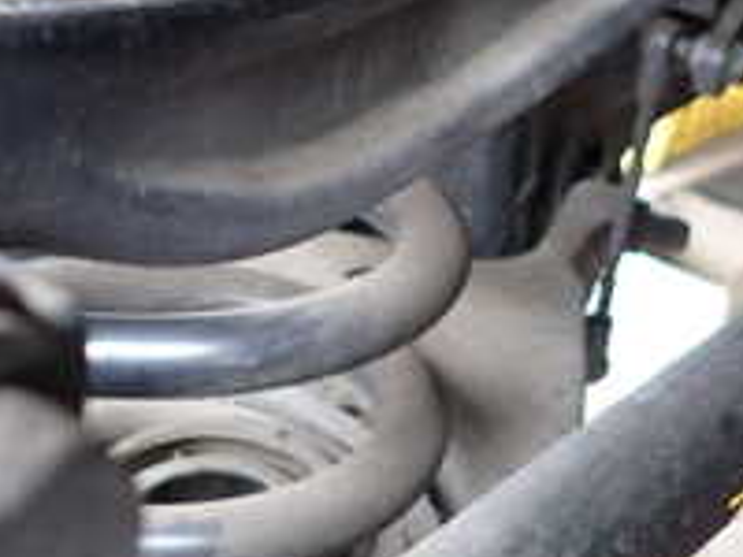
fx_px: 1610
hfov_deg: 25.9
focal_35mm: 75
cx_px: 279
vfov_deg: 19.4
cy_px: 111
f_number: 2
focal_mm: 4.5
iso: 250
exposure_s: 1/30
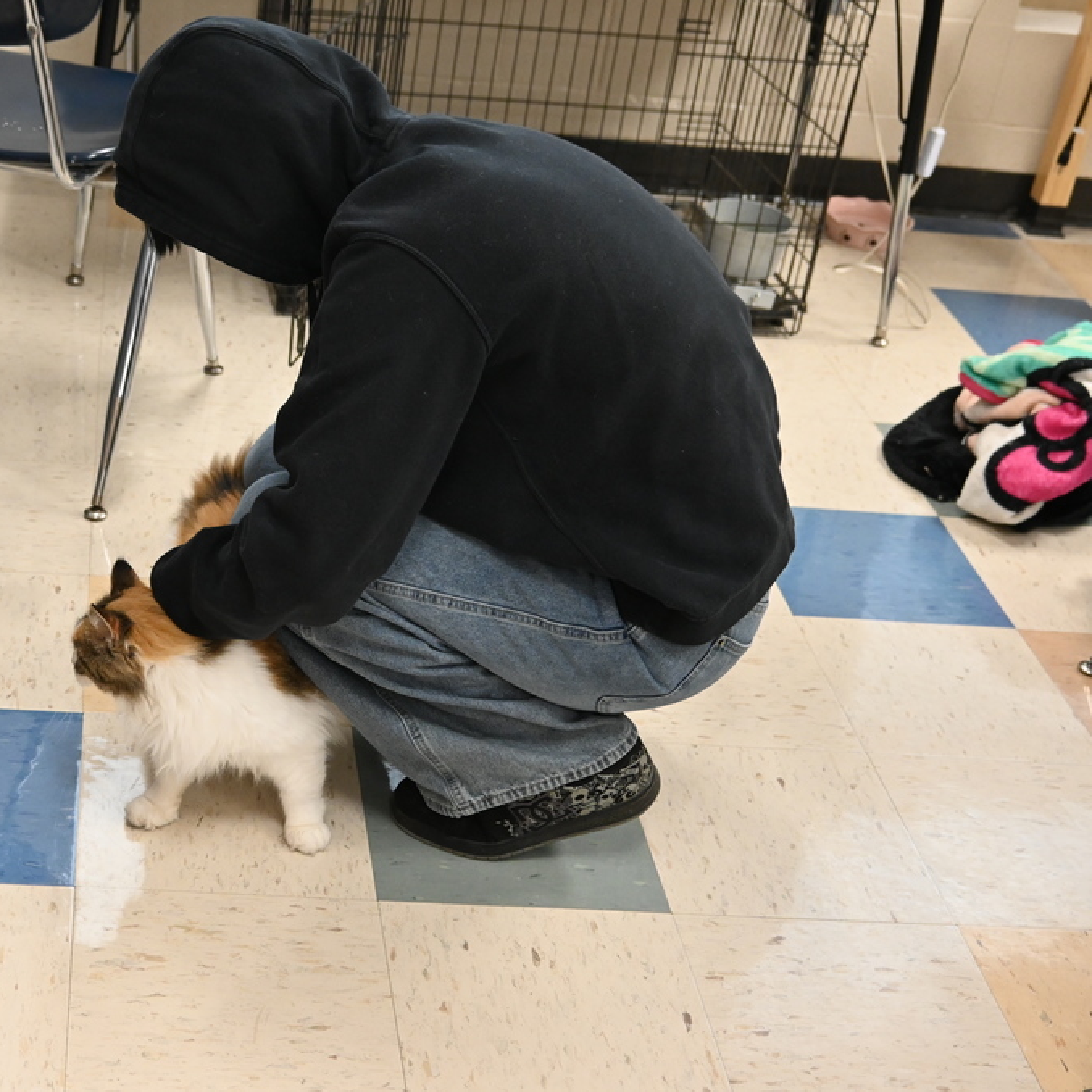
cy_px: 543
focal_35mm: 54
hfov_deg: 31.2
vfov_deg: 31.6
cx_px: 292
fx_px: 1927
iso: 2000
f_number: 4
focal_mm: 28
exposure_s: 1/125
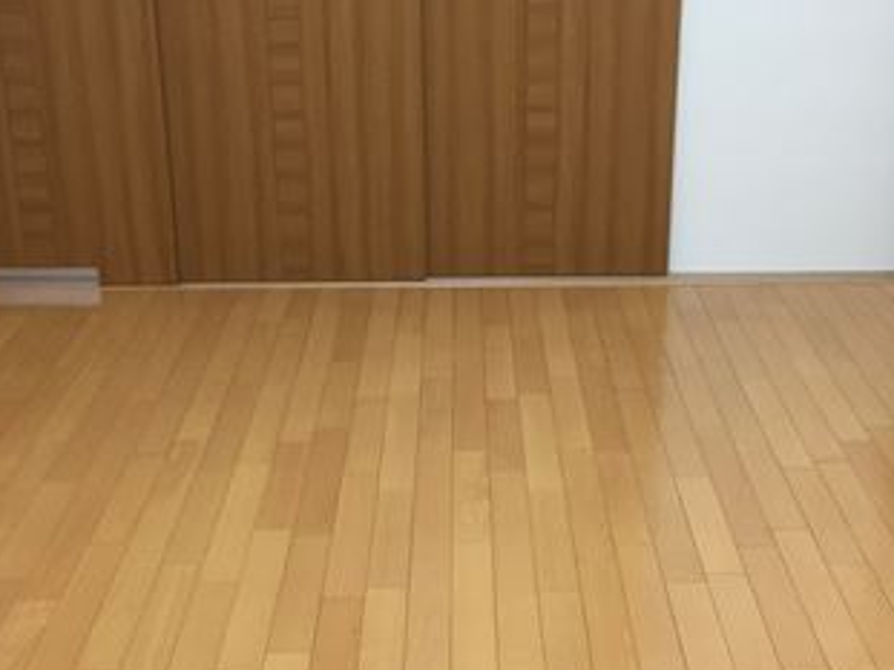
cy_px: 388
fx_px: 1446
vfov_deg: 26.1
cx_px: 471
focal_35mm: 56
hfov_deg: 34.4
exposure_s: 1/33
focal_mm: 4.15
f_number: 2.2
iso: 64
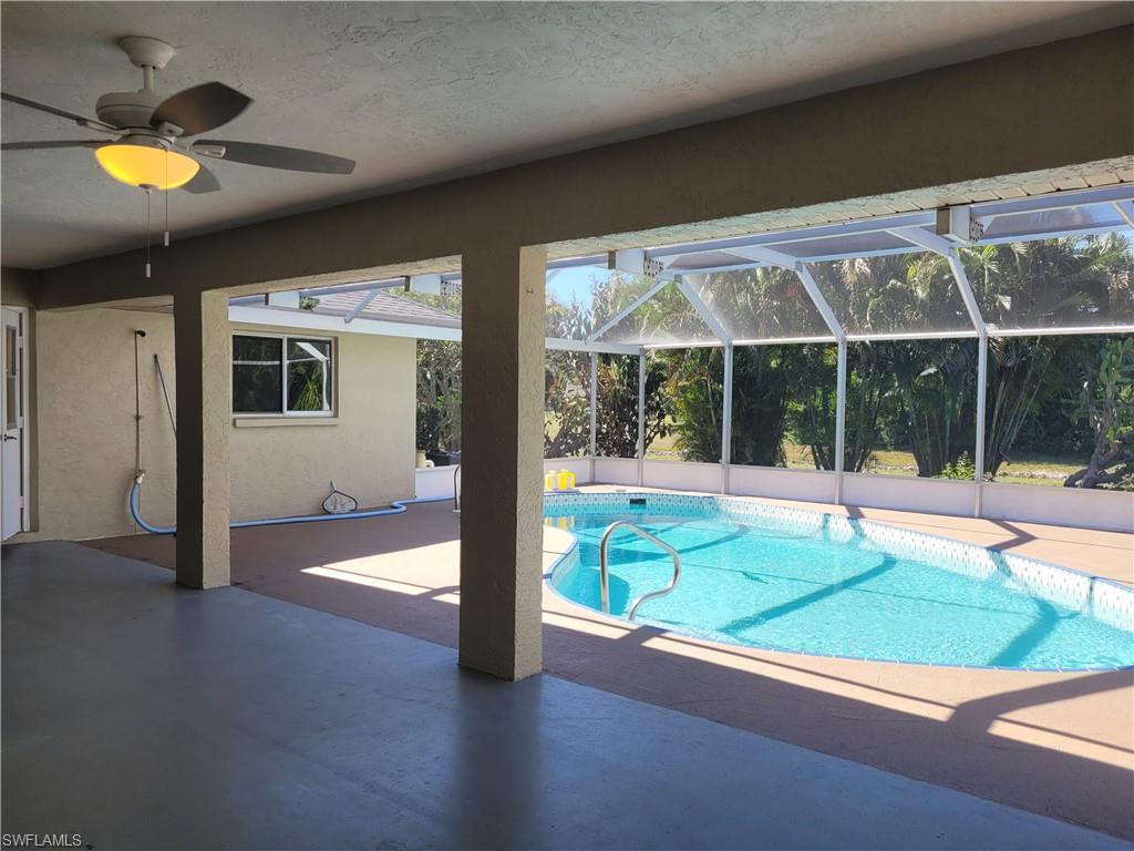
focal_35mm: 26
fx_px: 852
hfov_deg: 67.3
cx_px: 567
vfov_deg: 53.1
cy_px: 426
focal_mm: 5.4
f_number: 1.8
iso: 40
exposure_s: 1/544
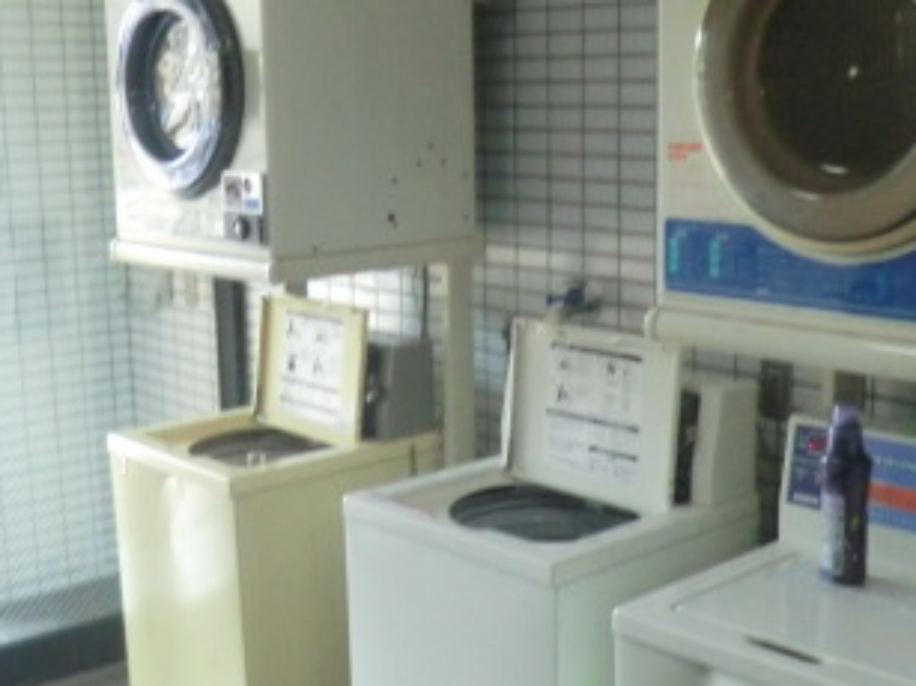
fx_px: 1323
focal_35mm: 50
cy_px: 334
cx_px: 474
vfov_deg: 29.1
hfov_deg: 38.2
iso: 500
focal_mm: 4.3
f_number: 3.2
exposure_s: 1/60
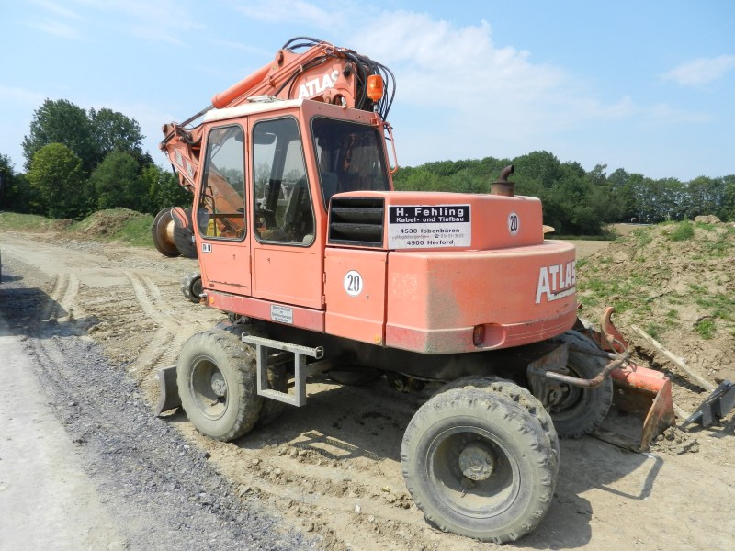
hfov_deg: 69.4
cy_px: 276
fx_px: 531
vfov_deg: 54.9
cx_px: 368
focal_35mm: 25
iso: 160
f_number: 3.5
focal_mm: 4.5
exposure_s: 1/1600
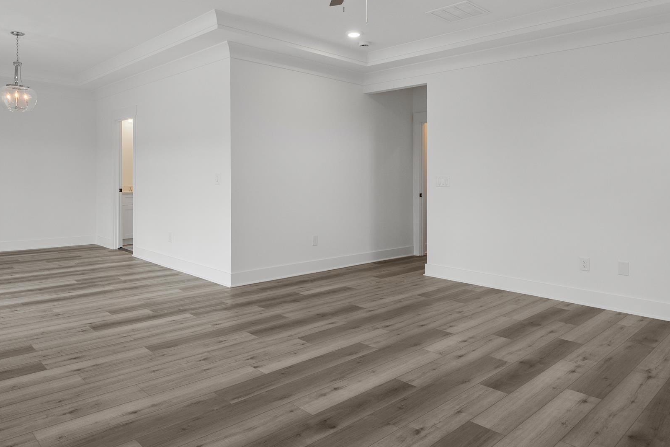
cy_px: 170
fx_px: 465
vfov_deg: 50.8
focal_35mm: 25
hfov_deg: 71.4
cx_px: 307
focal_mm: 16
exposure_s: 1/15
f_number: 8
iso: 640
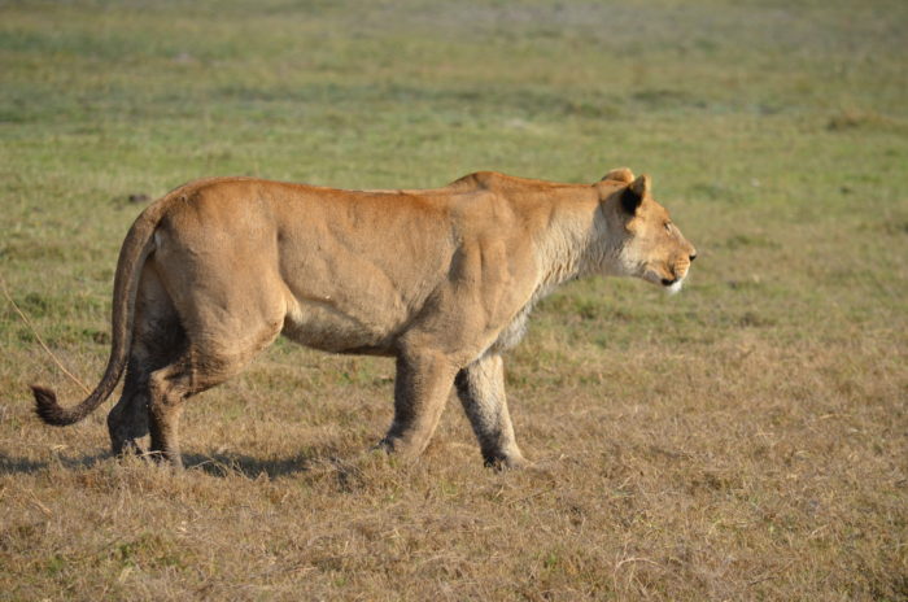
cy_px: 301
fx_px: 7930
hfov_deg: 6.6
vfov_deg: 4.3
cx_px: 454
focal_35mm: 315
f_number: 6.3
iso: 200
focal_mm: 210
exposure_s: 1/640
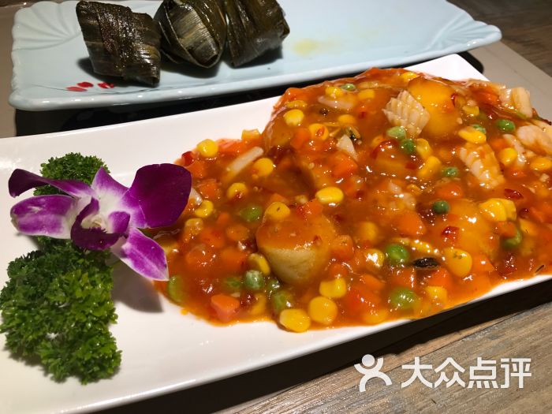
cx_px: 276
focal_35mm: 28
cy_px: 207
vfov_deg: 49.7
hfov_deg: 63.4
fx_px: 446
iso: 20
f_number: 1.8
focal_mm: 3.99
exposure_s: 1/191
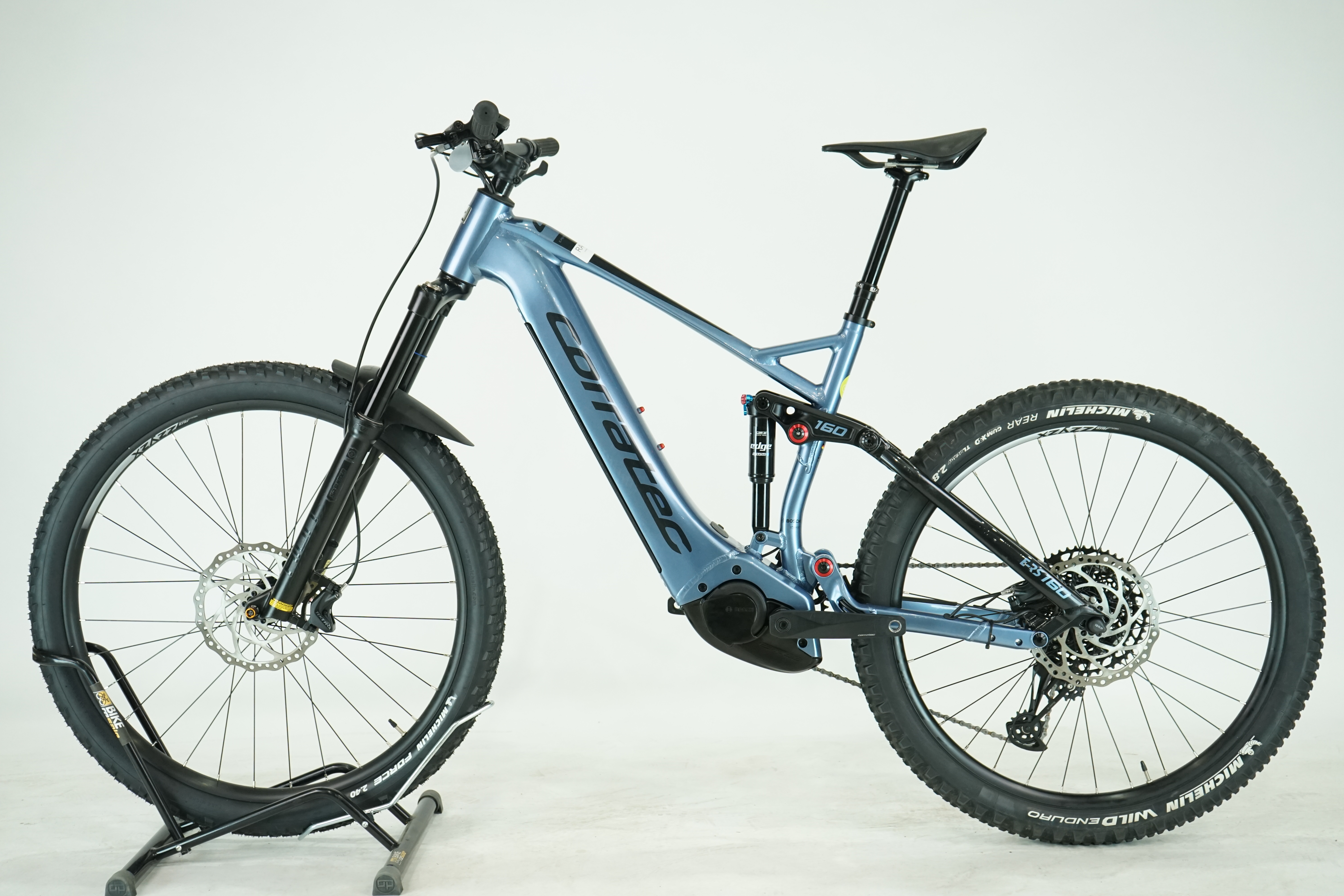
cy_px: 448
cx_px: 672
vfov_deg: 28.1
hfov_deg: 41.1
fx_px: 1792
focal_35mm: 48
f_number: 5.6
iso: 1600
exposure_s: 1/200
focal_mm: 48
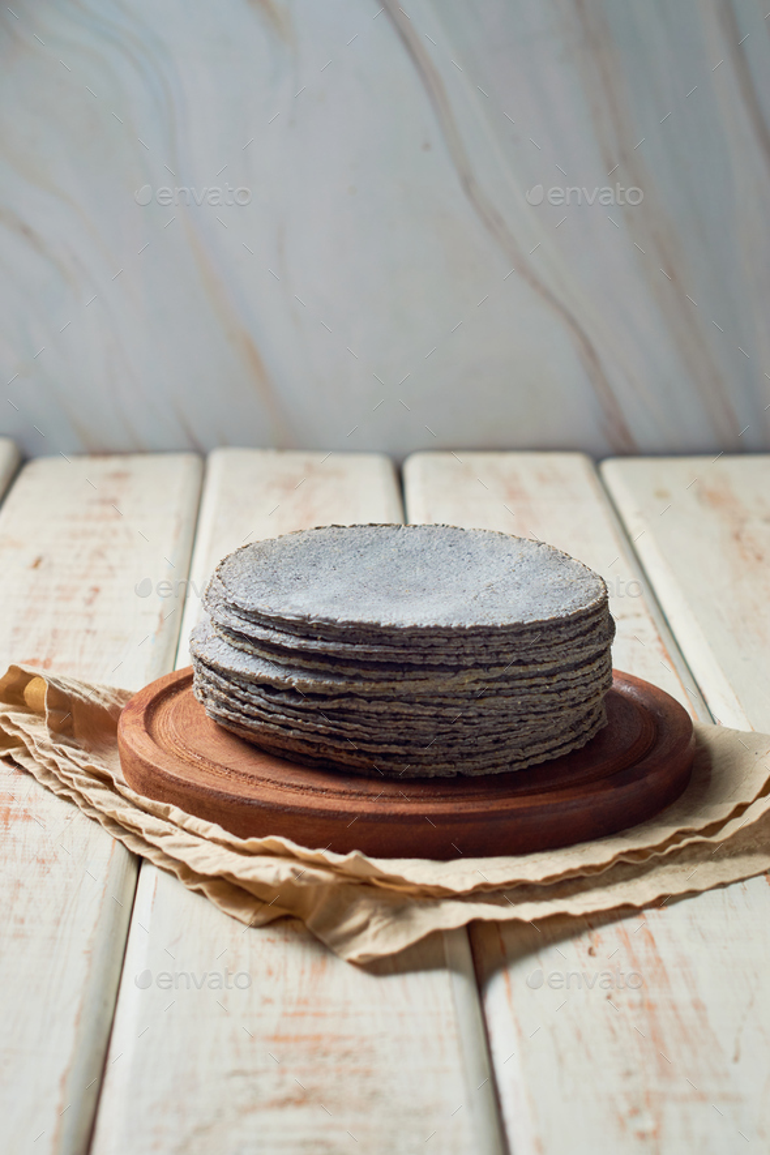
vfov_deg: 27.0
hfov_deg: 18.2
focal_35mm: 75
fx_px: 2406
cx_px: 385
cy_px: 578
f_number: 5.6
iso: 100
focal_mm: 50
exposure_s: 1/160
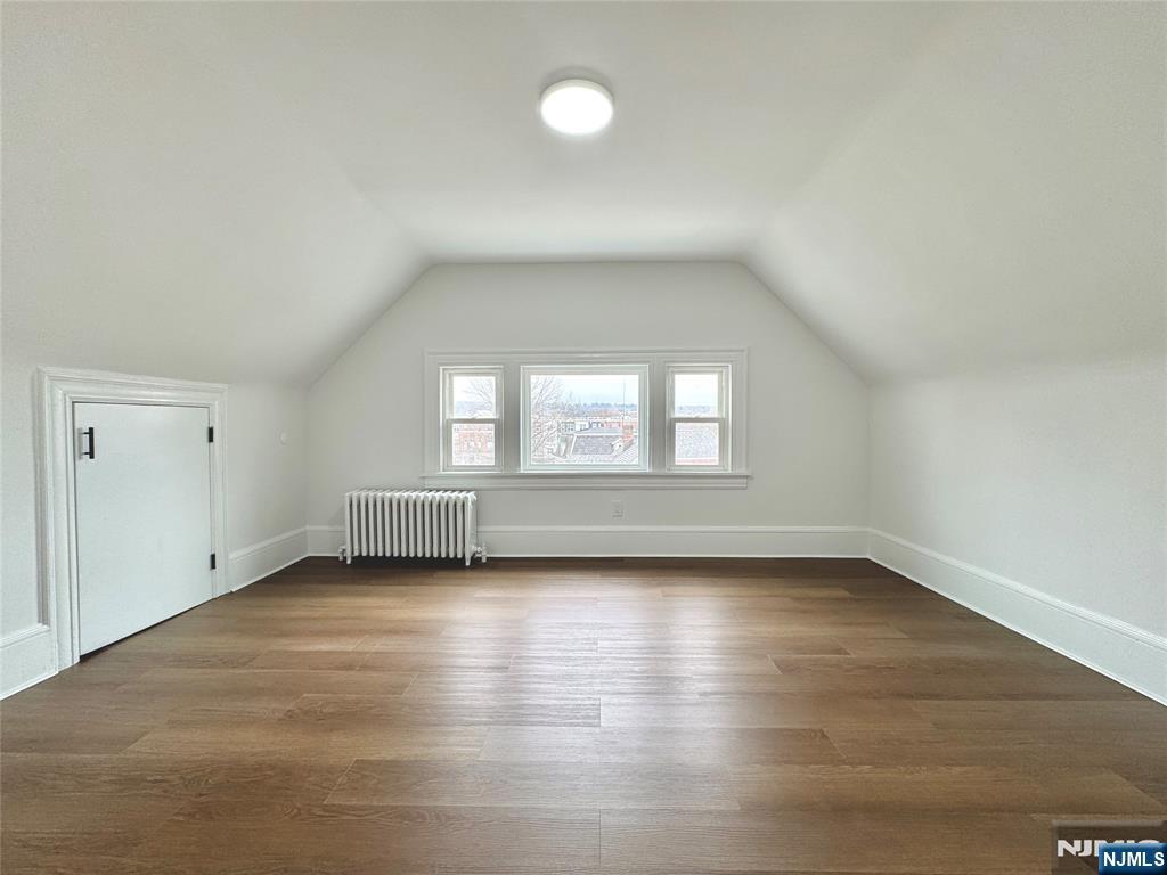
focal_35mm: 14
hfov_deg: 102.1
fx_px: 472
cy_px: 438
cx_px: 584
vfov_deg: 85.7
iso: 50
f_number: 2.2
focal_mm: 2.22
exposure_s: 1/99
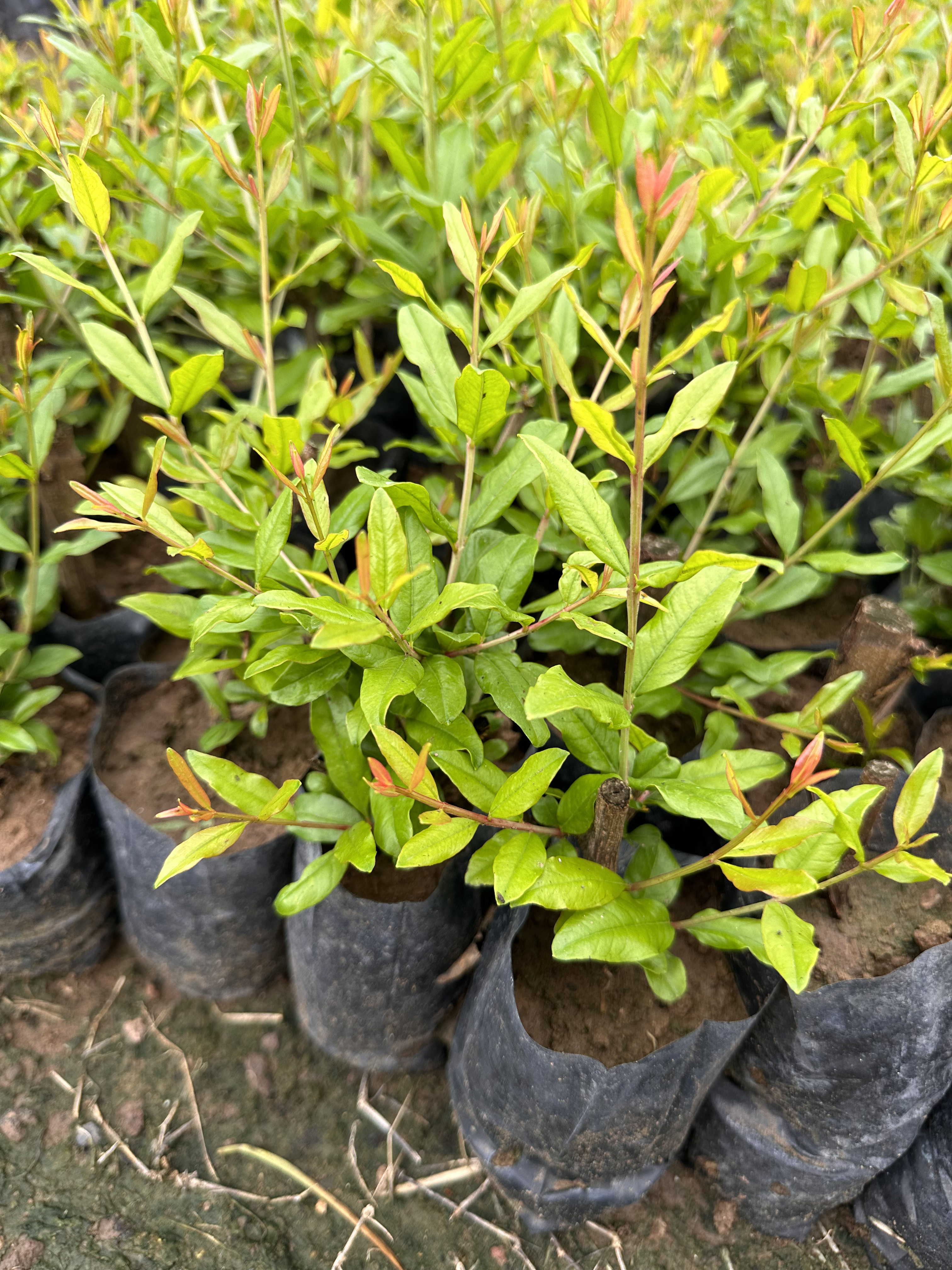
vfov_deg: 71.6
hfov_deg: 56.8
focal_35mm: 24
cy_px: 635
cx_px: 476
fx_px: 880
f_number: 1.78
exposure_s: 1/318
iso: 80
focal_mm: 6.86
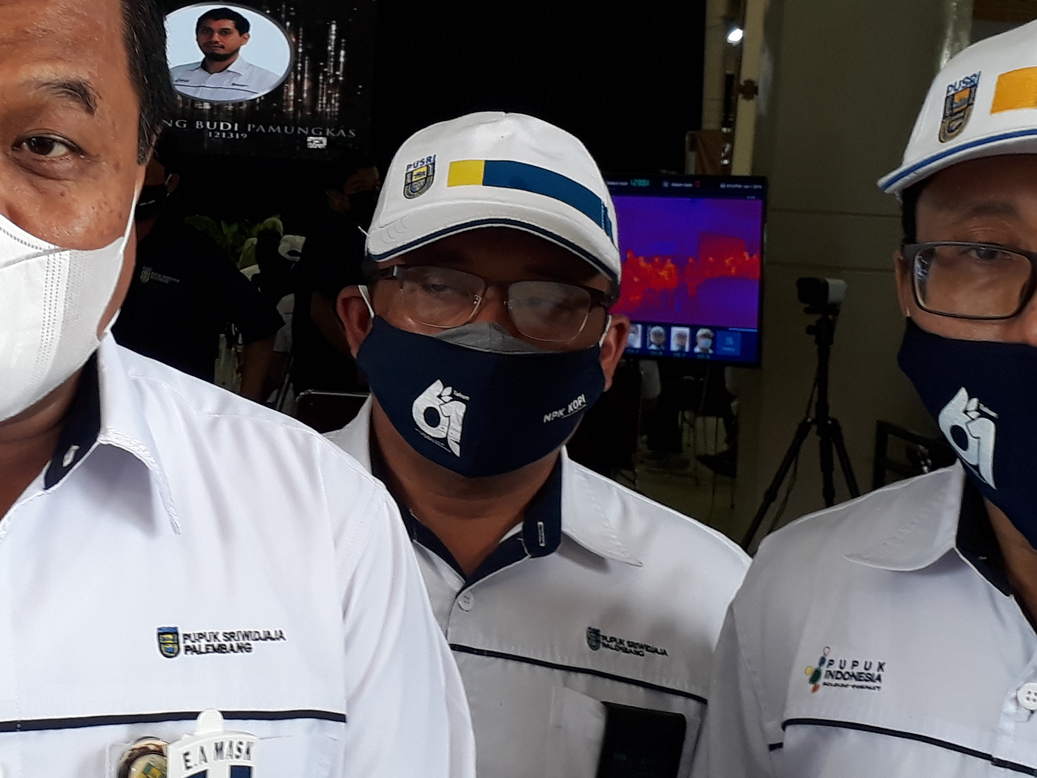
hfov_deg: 28.9
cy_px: 223
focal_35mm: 65
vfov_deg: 22.4
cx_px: 144
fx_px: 1947
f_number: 1.9
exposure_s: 1/50
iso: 64
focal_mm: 3.6
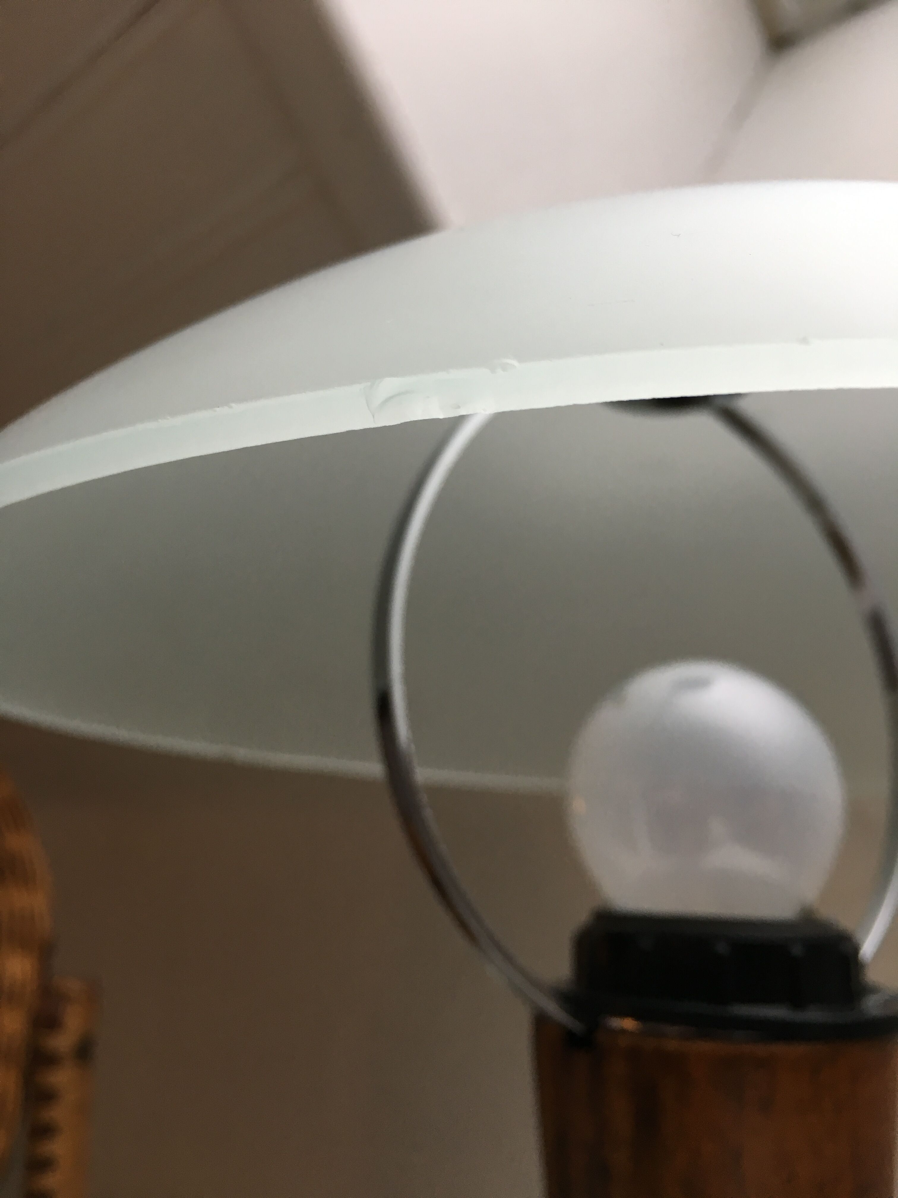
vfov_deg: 61.7
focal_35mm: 29
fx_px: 1003
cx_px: 449
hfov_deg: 48.2
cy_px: 599
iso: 64
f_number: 2.2
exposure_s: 1/33
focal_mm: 4.15
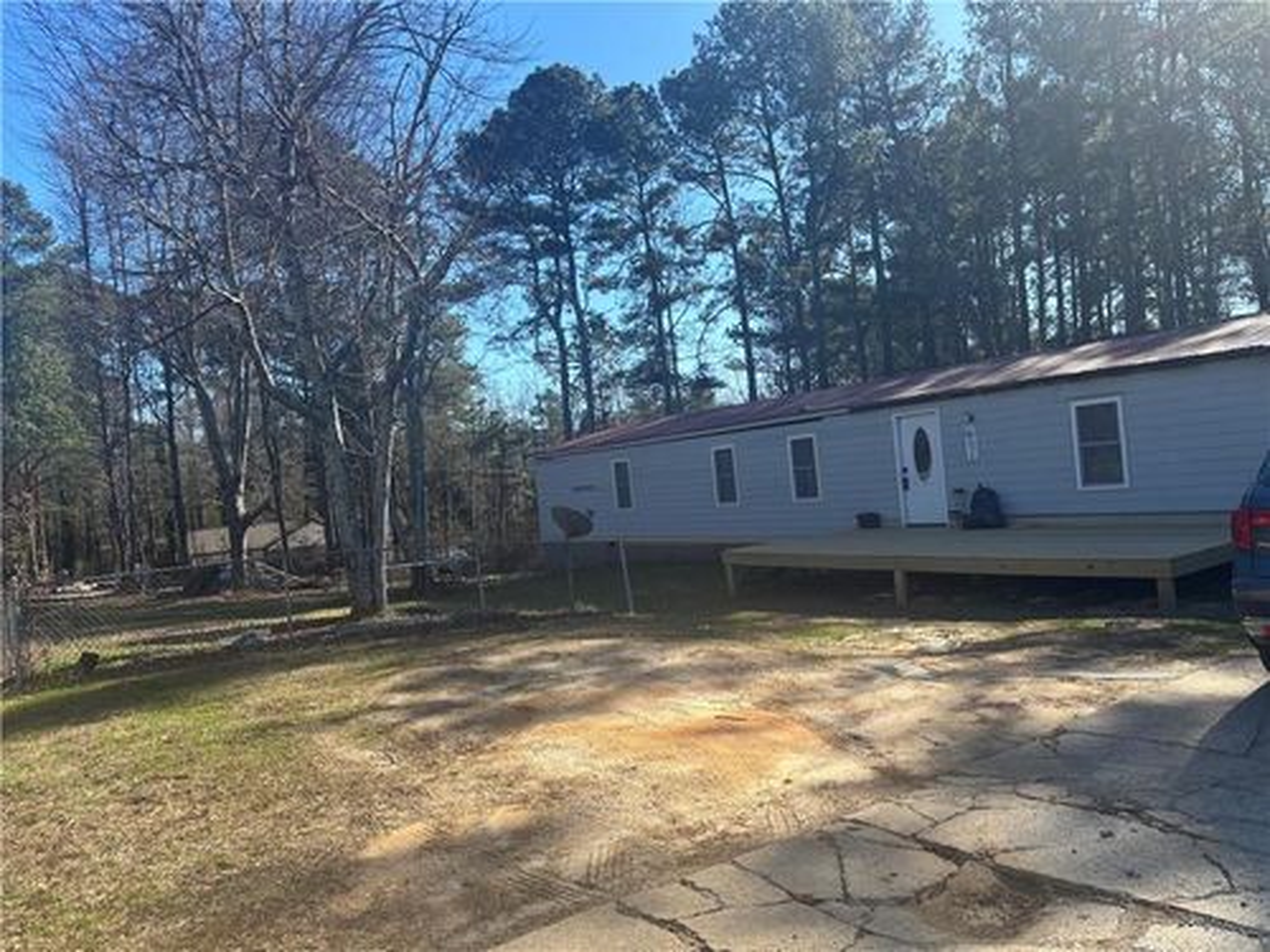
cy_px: 476
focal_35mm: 26
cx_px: 635
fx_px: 954
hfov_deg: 67.3
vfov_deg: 53.1
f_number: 1.6
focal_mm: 5.96
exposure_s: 1/1477
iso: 50
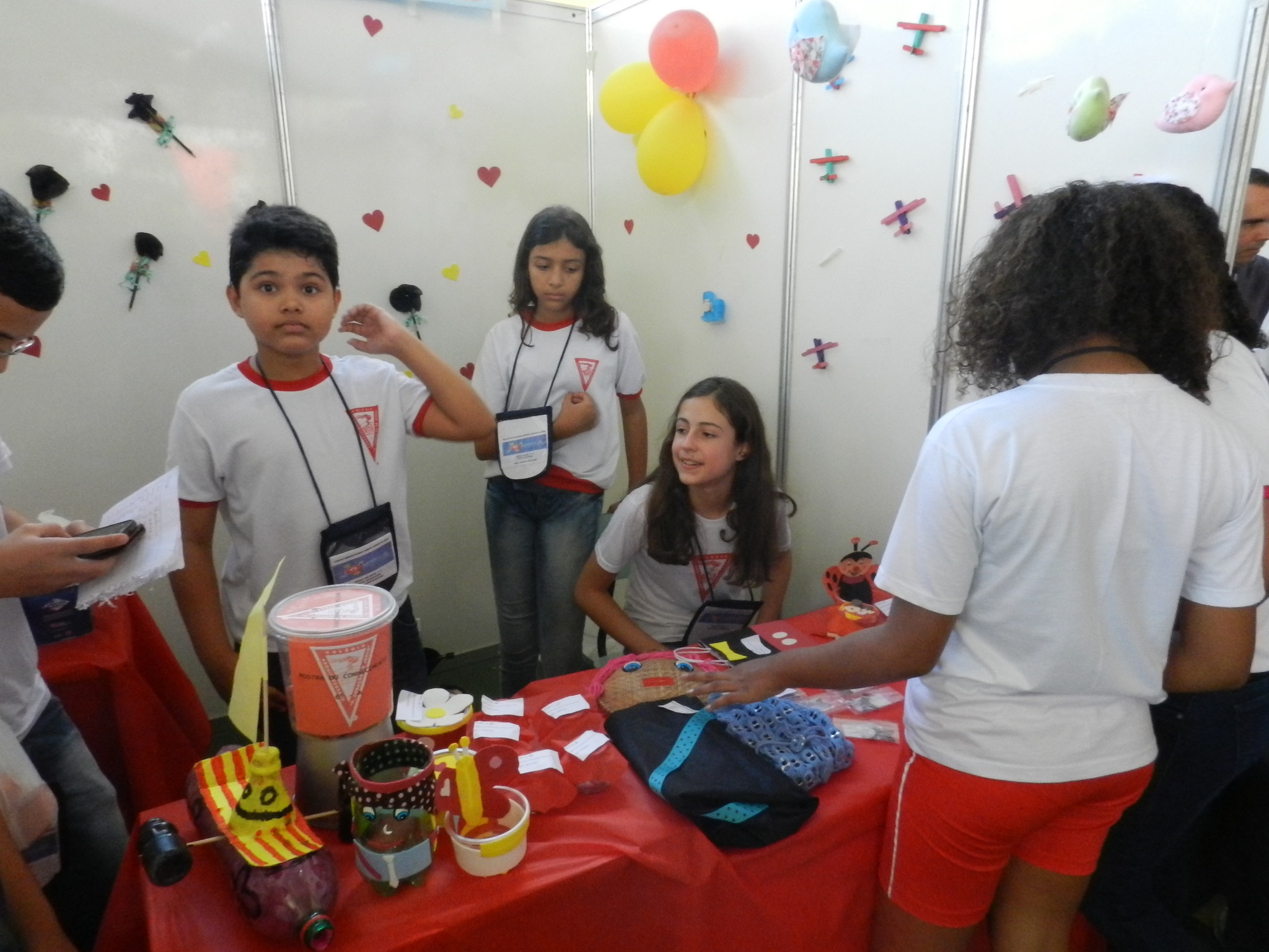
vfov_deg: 58.9
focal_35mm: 23
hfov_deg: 73.9
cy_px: 476
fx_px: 843
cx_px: 634
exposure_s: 1/60
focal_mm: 4
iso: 800
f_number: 6.3
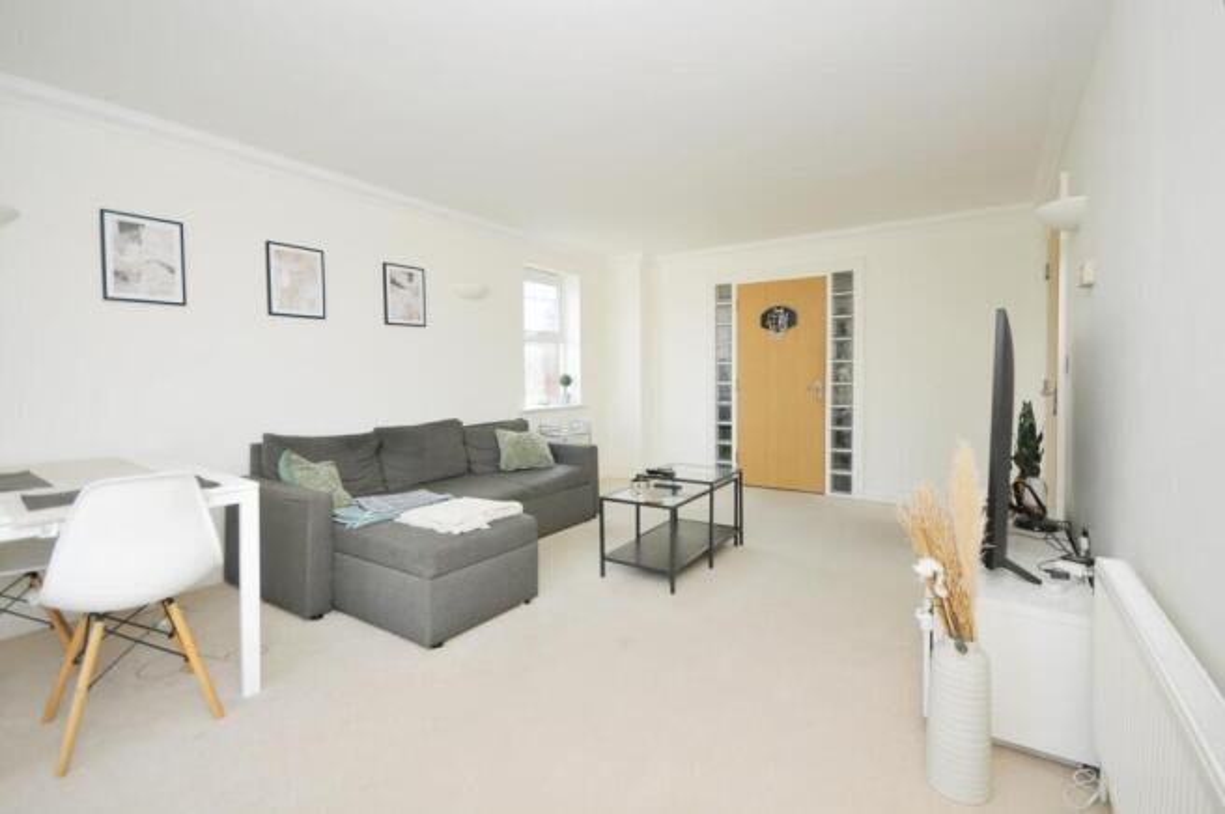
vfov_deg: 77.2
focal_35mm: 15
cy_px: 407
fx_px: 510
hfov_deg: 100.4
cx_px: 612
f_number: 5
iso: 200
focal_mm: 10
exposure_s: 1/60
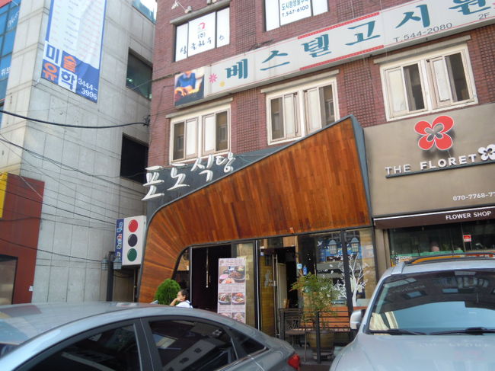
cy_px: 186
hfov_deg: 63.5
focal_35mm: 28
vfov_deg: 49.7
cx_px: 248
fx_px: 400
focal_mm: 5
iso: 100
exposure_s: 1/200
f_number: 2.7
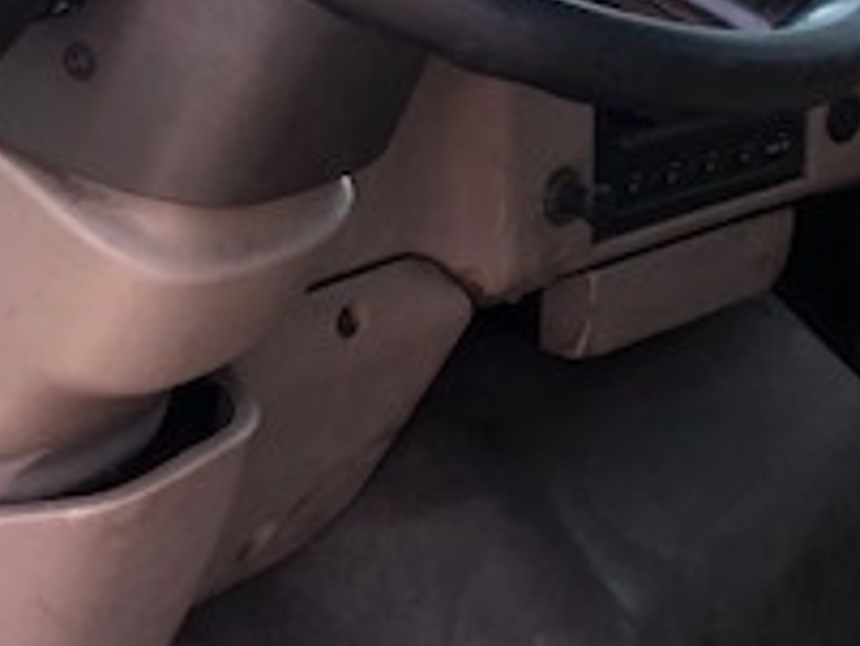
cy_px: 184
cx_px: 762
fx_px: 2212
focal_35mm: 89
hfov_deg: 21.5
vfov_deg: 16.6
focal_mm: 3.99
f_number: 1.8
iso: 20
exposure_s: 1/165
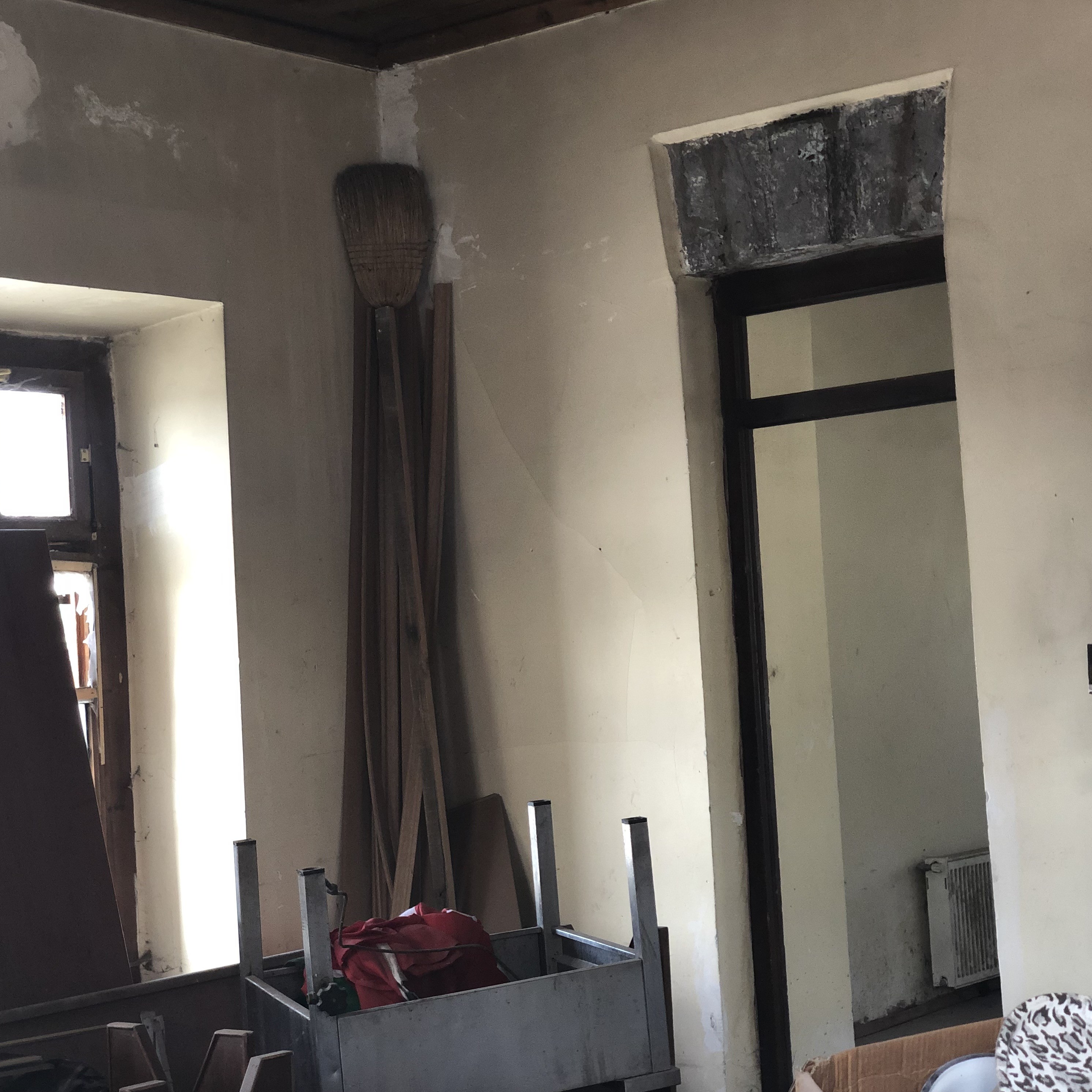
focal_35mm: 62
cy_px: 541
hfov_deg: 27.6
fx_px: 2213
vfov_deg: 27.7
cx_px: 714
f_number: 2.4
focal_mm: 6
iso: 80
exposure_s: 1/40
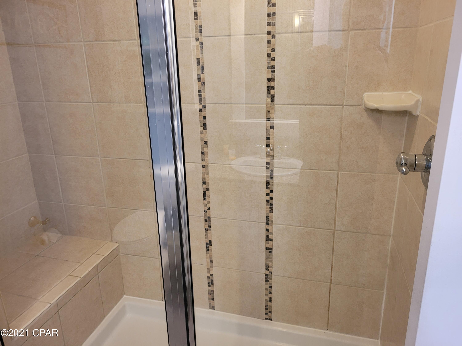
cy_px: 173
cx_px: 231
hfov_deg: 67.3
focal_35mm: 26
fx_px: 347
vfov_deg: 53.1
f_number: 1.8
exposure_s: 1/39
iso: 200
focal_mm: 5.4
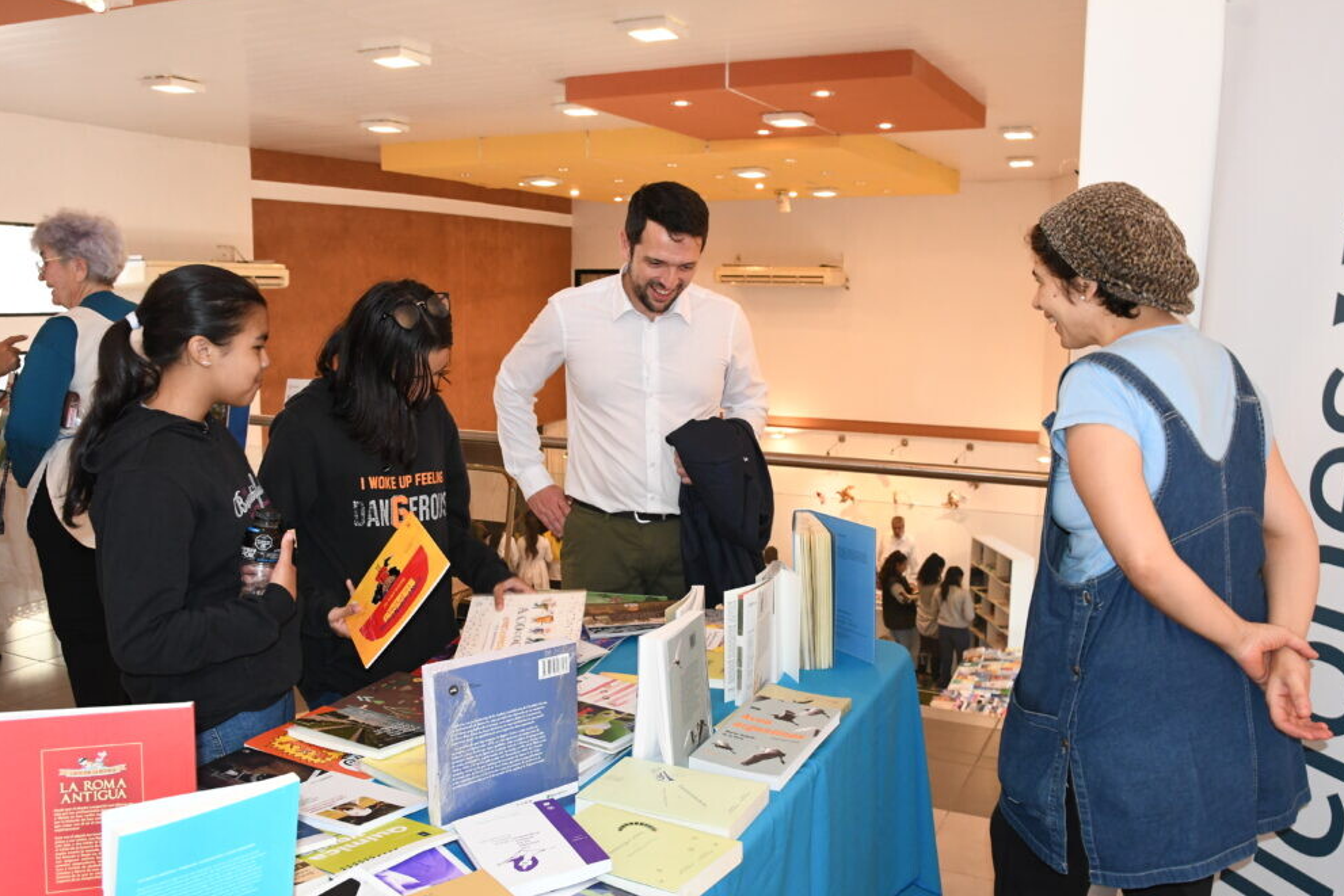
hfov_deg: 60.3
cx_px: 667
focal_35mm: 31
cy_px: 448
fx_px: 1157
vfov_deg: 42.3
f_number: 5.6
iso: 2000
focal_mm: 20
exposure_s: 1/80
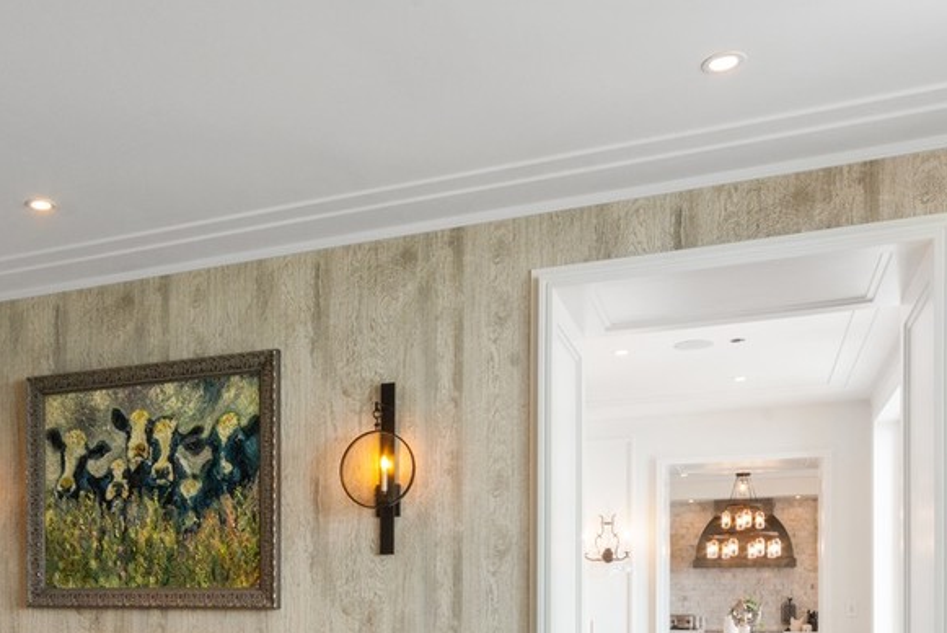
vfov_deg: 32.1
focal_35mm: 39
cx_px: 260
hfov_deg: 48.0
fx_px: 1026
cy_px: 604
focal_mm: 14
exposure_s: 1/20
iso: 400
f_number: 8
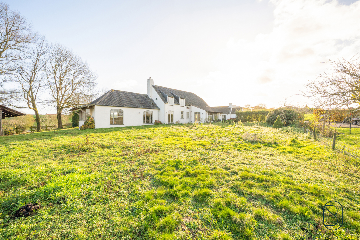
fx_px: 140
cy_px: 120
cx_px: 180
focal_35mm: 14
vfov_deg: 81.2
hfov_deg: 104.3
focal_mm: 14
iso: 250
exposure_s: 1/500
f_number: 9
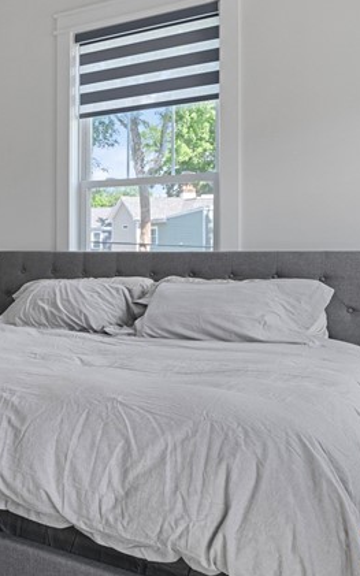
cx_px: -139
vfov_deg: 47.1
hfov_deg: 25.2
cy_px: 253
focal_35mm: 42
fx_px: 660
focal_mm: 16
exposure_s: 1/13
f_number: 8
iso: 800
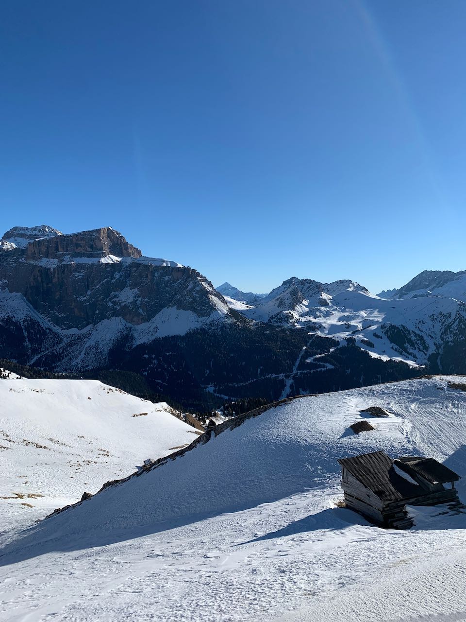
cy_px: 311
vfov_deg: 67.3
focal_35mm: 26
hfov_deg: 53.1
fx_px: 467
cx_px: 233
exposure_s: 1/3937
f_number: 1.8
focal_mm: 4.25
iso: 25
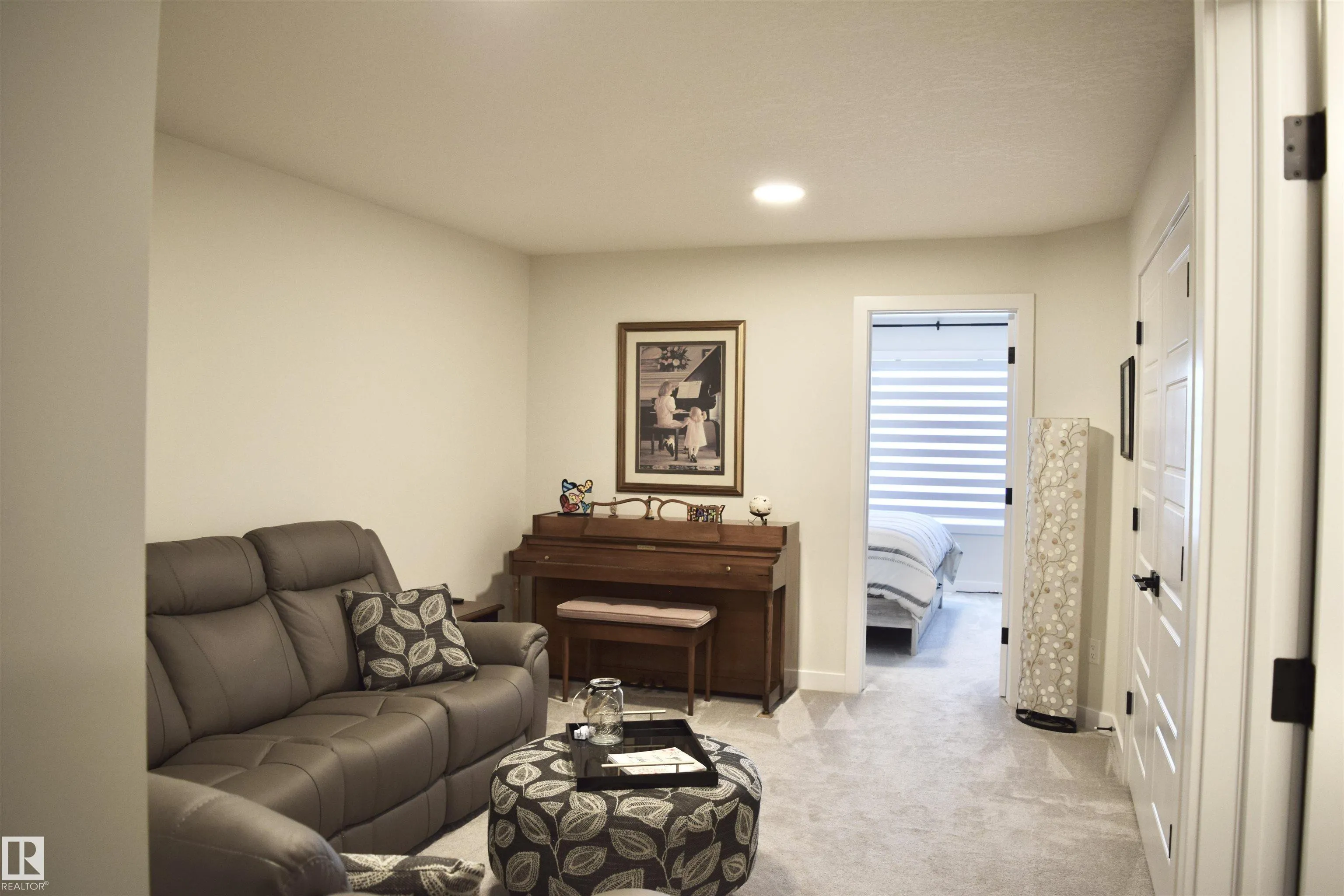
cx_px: 672
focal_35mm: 27
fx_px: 1008
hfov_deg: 67.4
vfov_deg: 47.9
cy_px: 448
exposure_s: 1/60
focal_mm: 18
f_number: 4
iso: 400
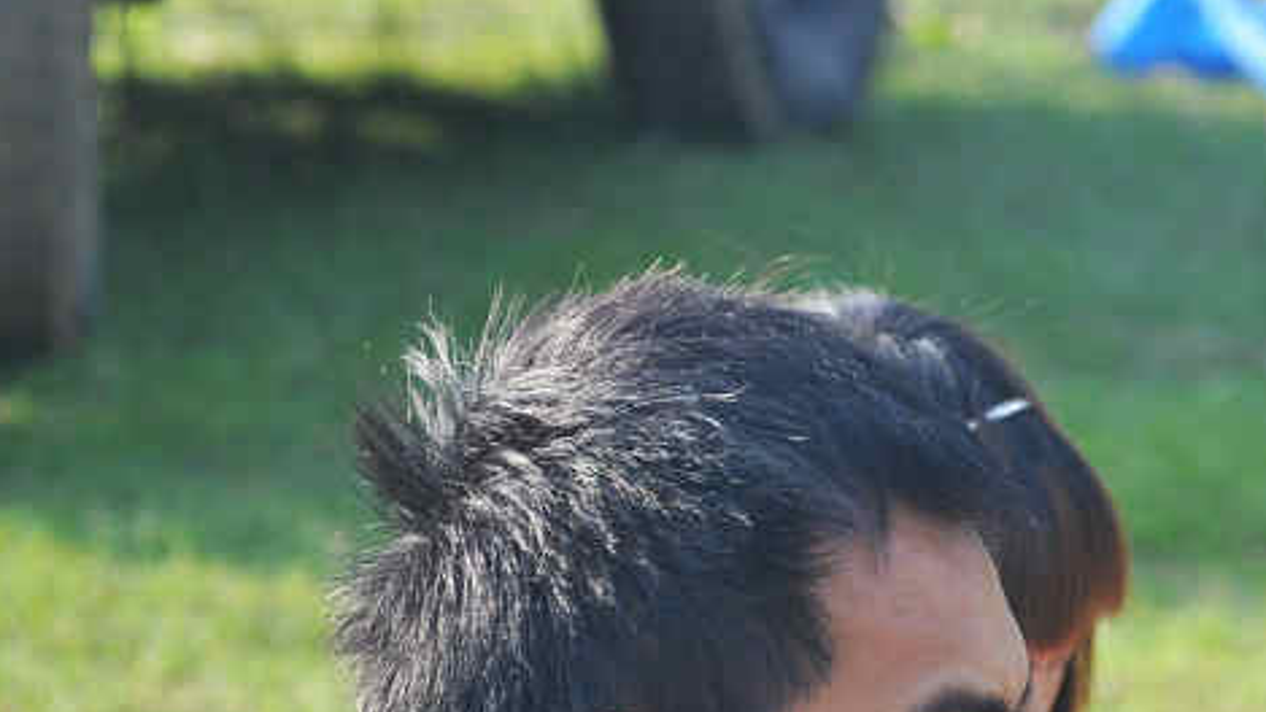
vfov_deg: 3.4
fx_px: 12092
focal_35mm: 360
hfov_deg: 6.0
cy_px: 779
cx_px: 918
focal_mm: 105
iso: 200
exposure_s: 1/200
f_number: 5.6
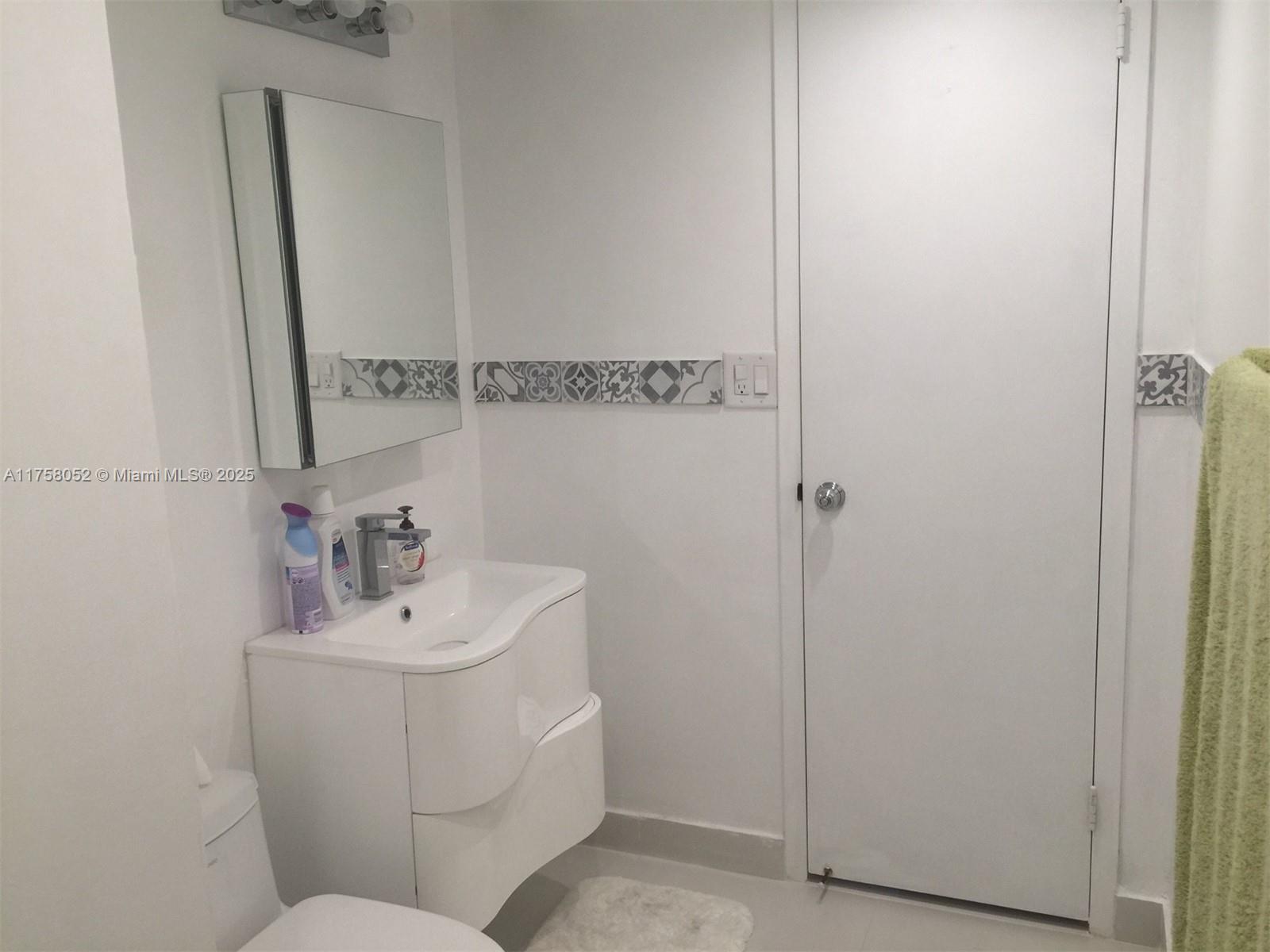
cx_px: 635
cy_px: 476
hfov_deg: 61.7
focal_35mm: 29
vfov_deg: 48.2
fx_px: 1064
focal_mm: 4.15
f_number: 2.2
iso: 32
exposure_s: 1/40
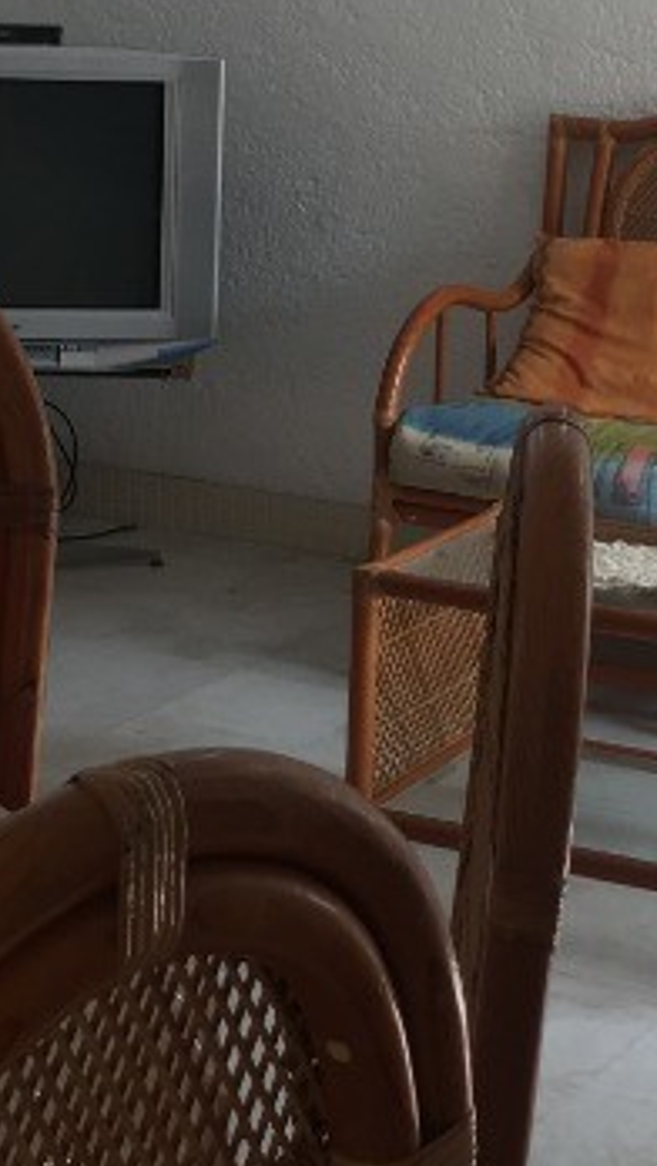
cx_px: 335
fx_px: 2877
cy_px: 442
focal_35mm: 93
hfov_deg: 13.0
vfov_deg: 22.9
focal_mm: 4.15
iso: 40
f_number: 2.2
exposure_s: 1/100
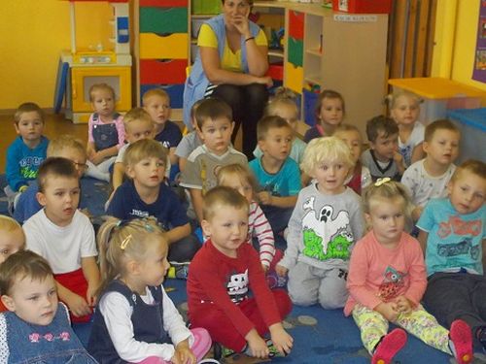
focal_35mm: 66
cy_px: 182
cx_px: 243
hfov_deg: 29.4
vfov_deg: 22.3
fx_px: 927
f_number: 5.3
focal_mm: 11.8
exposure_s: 1/60
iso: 640
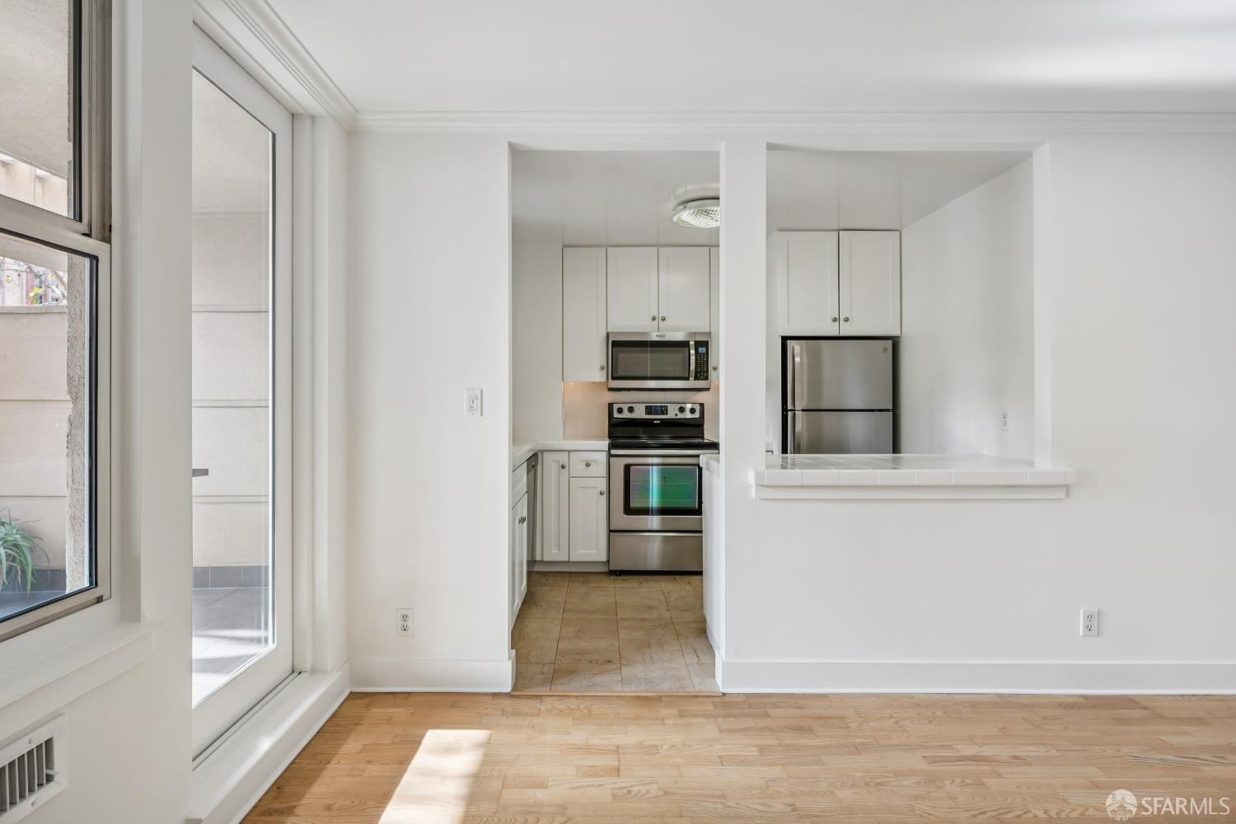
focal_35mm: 18
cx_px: 618
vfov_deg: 65.9
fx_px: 635
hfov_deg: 88.4
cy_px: 412
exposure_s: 1/30
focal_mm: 18.5
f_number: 6.3
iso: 200
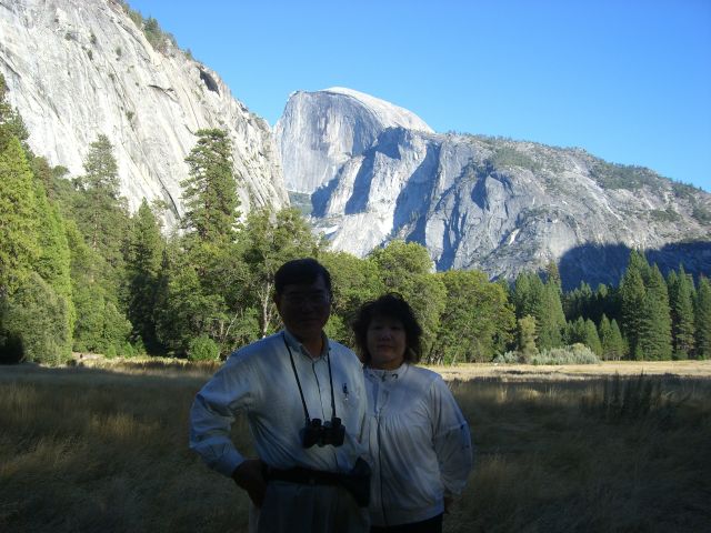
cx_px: 356
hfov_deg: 49.0
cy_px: 266
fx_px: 781
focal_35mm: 38
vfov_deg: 37.7
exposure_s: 1/250
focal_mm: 6.2
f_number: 4.3
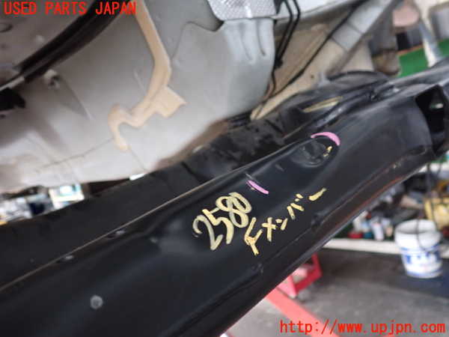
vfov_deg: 46.8
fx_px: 389
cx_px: 224
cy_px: 168
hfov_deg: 60.0
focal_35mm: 30
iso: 320
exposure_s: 1/30
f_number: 2.3
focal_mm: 5.4
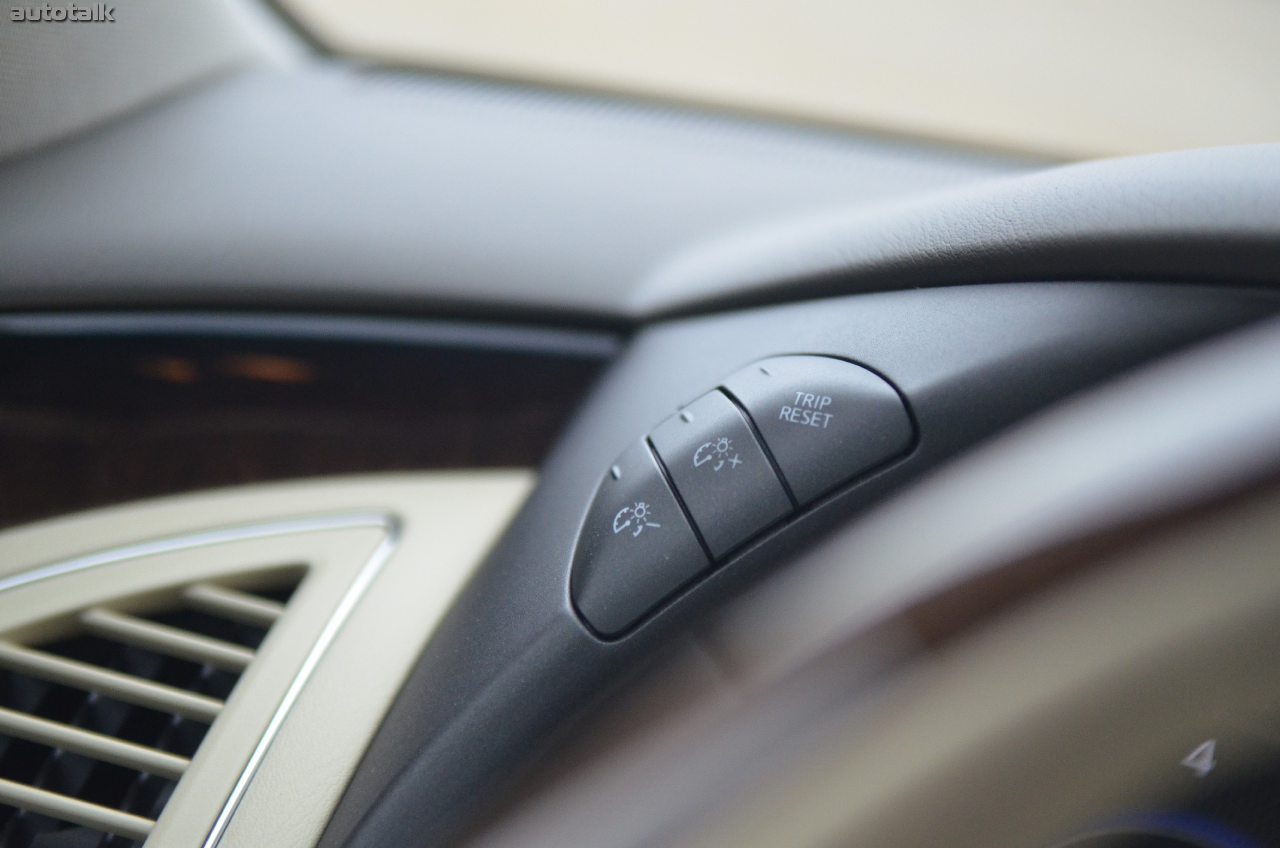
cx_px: 640
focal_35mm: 82
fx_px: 2927
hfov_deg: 24.7
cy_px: 424
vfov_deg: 16.5
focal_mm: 55
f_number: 2.8
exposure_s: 1/400
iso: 1600
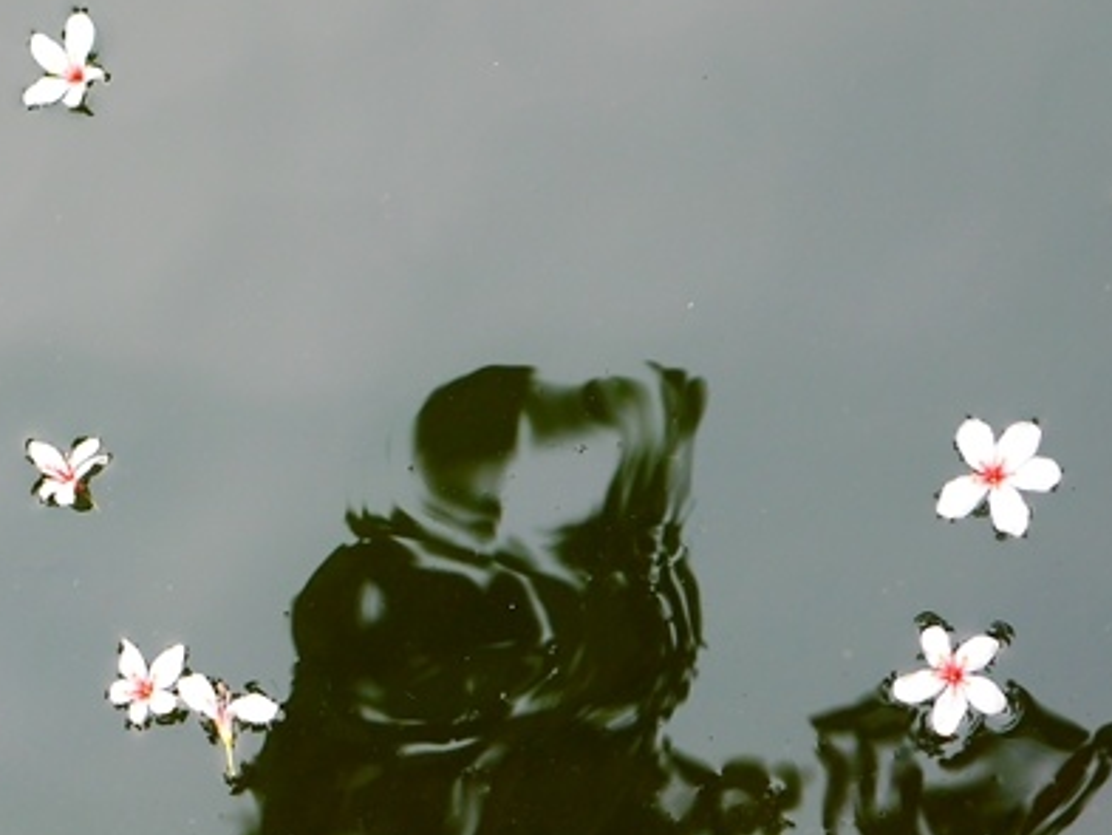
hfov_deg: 17.1
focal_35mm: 114
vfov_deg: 13.0
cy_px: 466
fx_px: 3663
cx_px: 226
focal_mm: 35
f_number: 5.5
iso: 200
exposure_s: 1/80
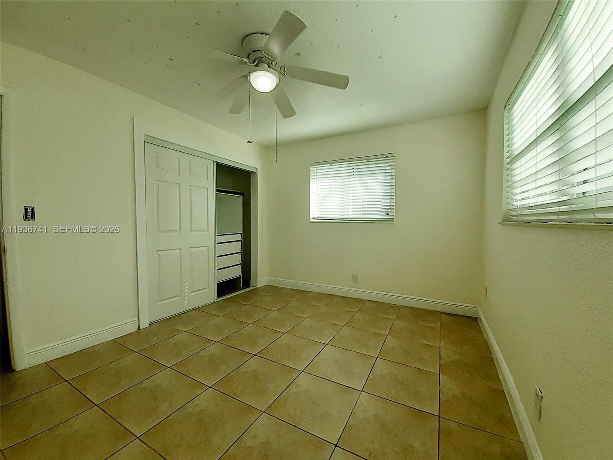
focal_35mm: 13
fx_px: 230
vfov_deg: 89.9
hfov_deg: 106.2
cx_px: 306
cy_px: 230
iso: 40
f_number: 2.2
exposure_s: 1/201
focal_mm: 1.13
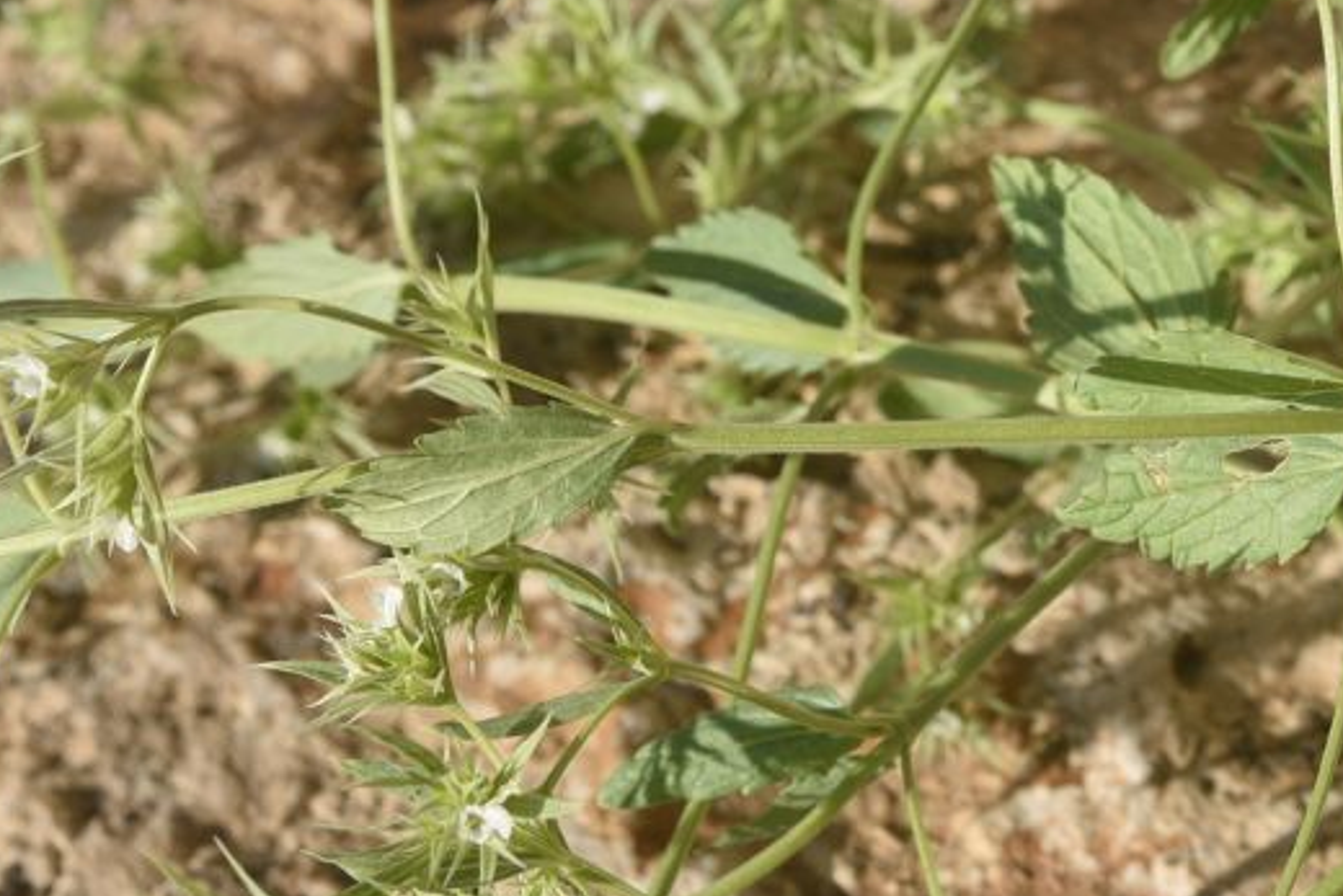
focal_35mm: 125
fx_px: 4664
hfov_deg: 16.0
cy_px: 252
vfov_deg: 11.0
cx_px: 1358
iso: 125
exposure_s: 1/250
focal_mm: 50
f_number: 10
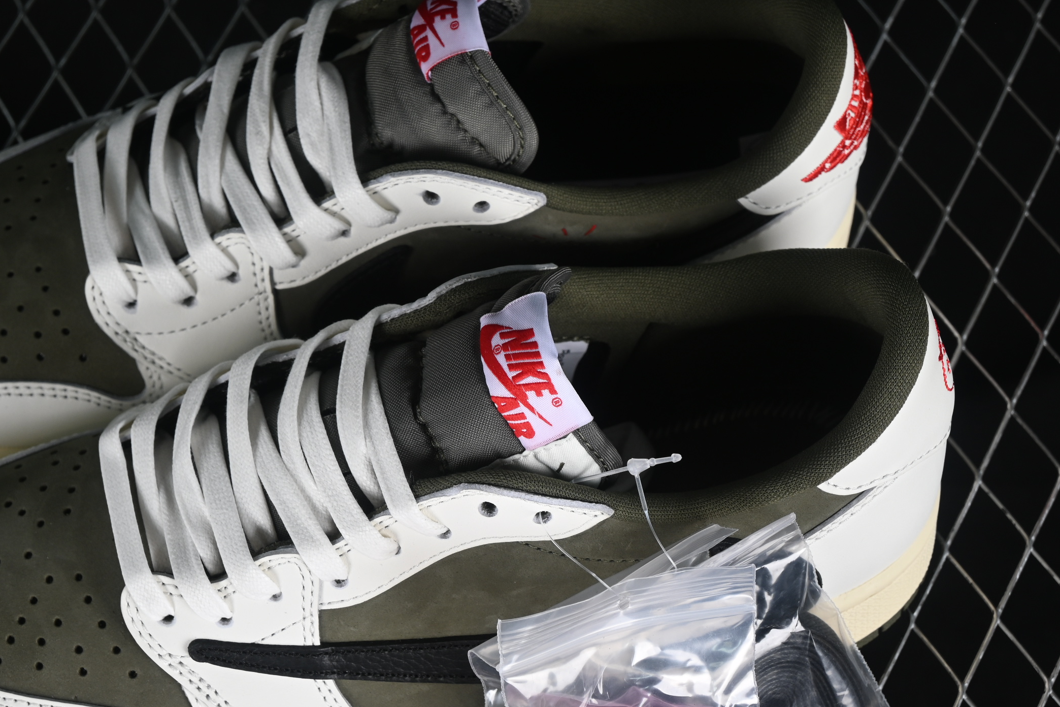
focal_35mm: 100
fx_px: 2944
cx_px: 397
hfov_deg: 20.4
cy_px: 401
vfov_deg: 13.7
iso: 160
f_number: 7.1
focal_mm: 50
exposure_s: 1/60
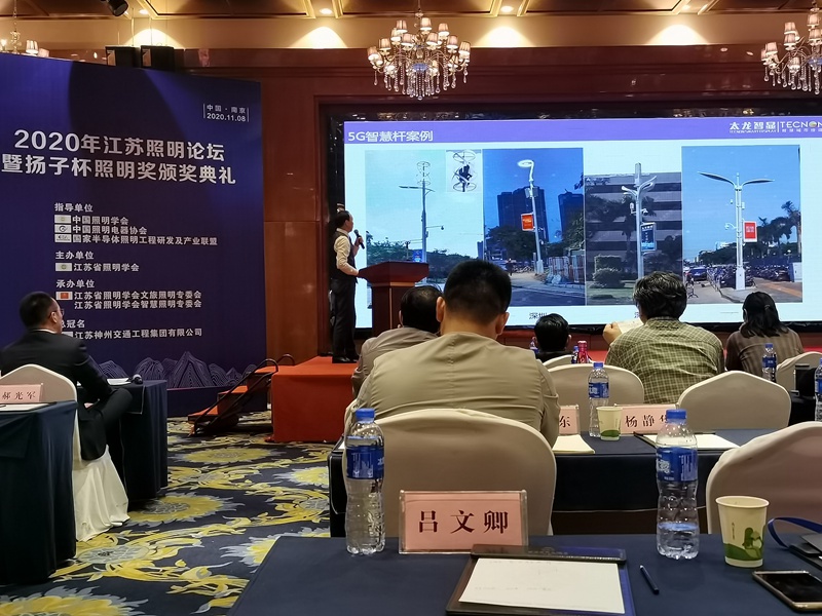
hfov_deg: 51.4
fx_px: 855
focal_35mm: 36
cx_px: 411
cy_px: 308
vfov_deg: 39.7
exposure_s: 1/100
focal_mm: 5.58
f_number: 1.8
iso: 250
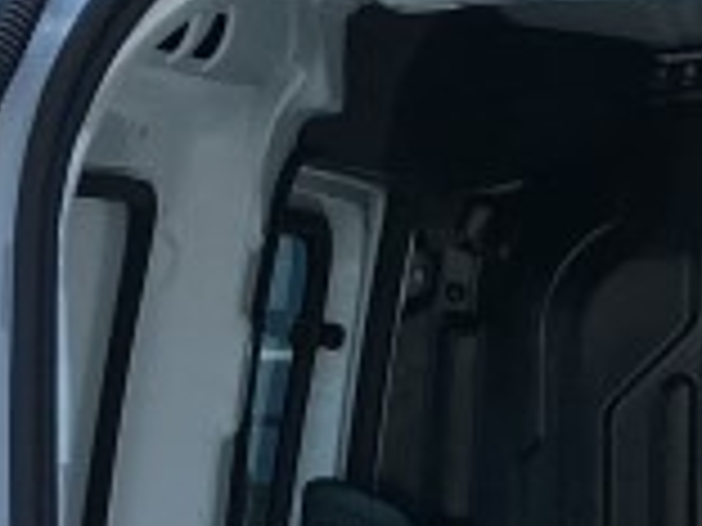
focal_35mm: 190
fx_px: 3853
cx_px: 882
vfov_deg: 7.6
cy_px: 985
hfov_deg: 10.2
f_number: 2.2
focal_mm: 4.15
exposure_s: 1/200
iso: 25
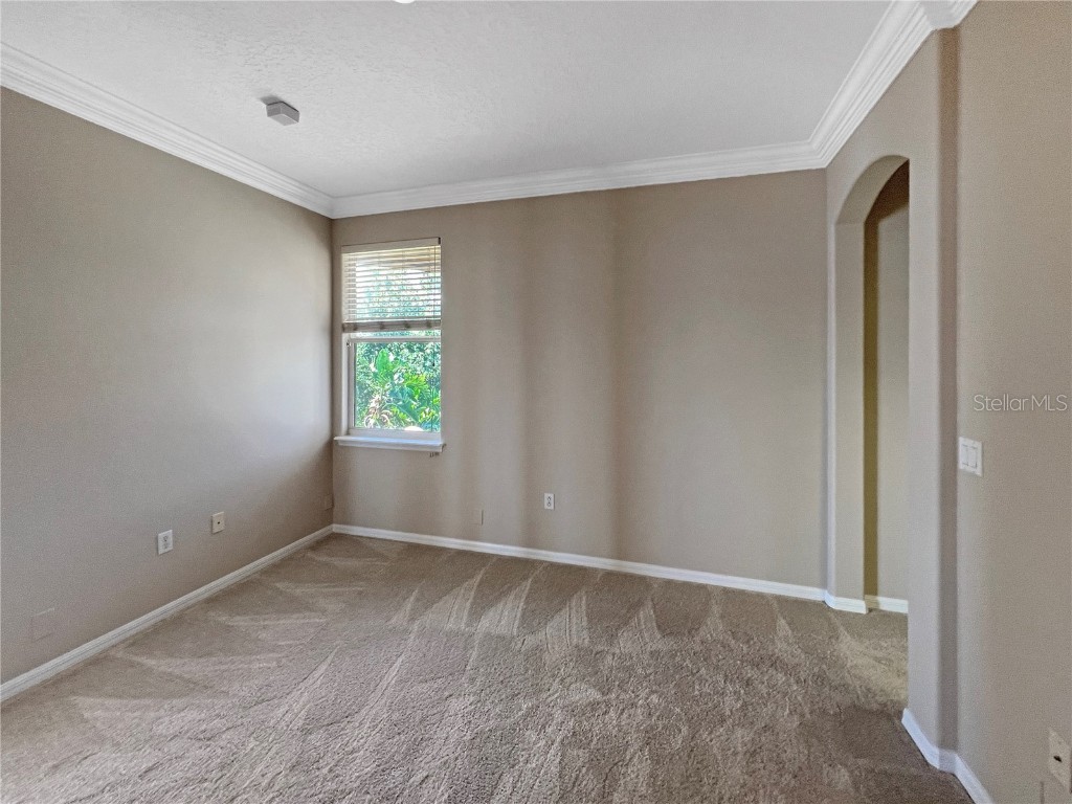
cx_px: 536
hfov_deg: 106.2
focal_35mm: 13
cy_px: 402
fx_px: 403
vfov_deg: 89.9
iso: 160
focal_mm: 1.57
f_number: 1.8
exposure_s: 1/60
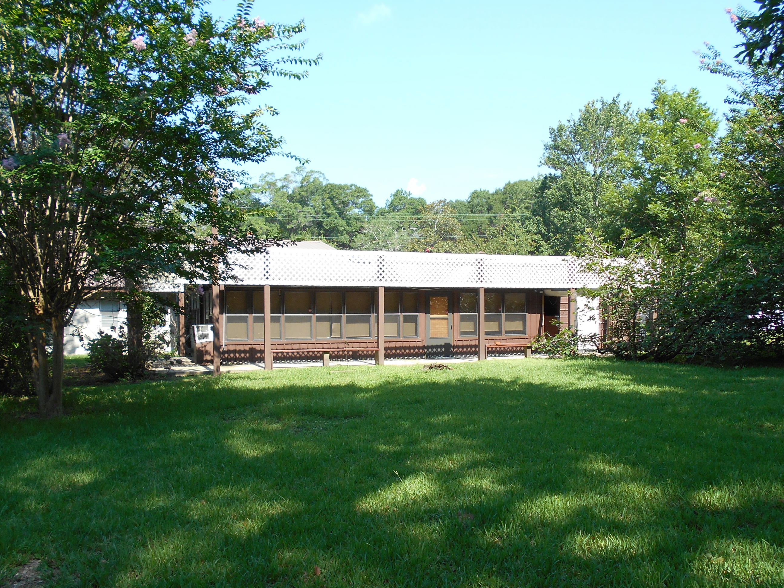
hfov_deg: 60.0
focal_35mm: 30
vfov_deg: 46.7
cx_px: 391
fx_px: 679
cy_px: 334
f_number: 3.2
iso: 80
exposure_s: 1/320
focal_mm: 4.6
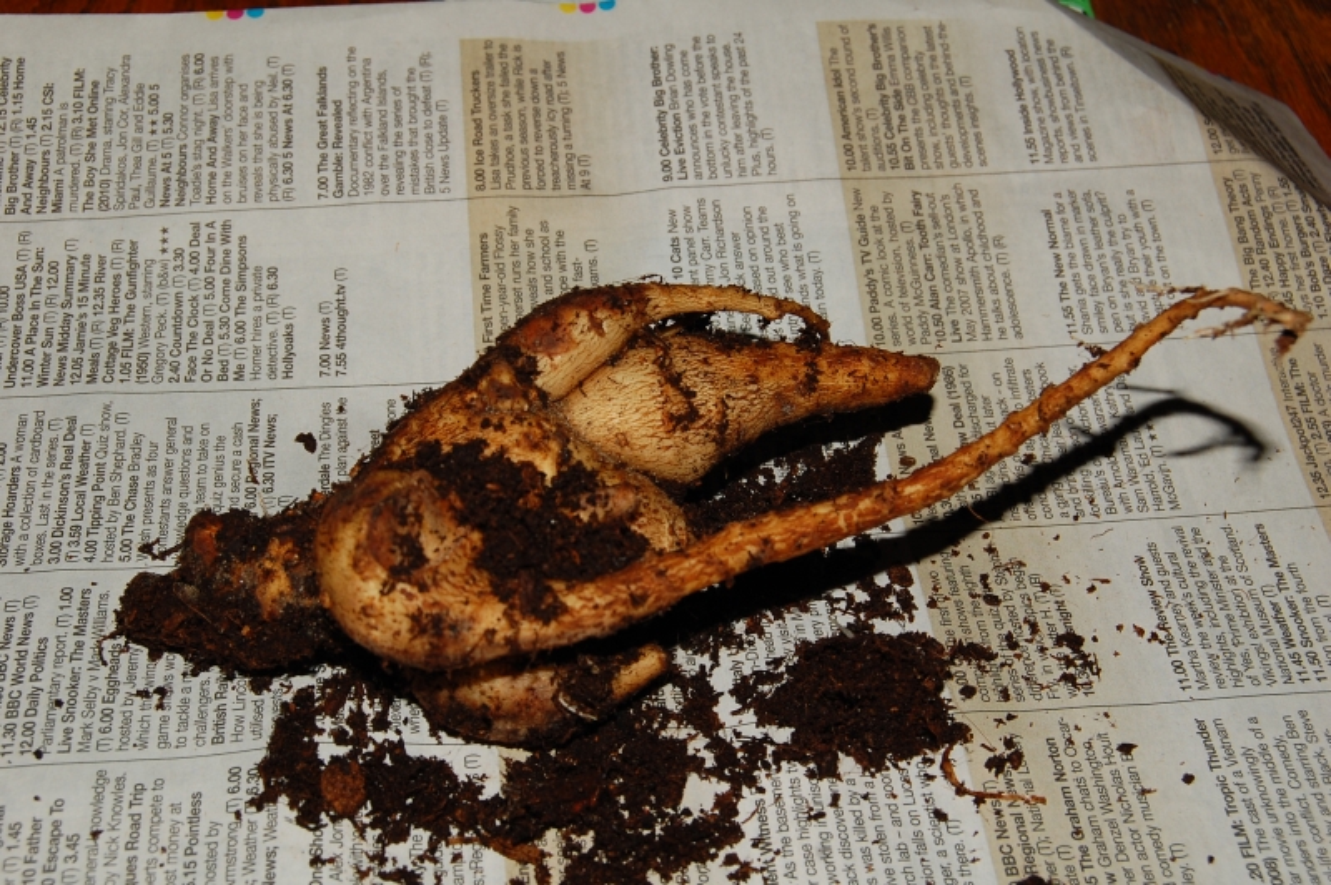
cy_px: 442
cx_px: 666
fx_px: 1939
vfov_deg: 25.7
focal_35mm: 52
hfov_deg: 37.9
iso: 200
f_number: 10
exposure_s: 1/500
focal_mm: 35
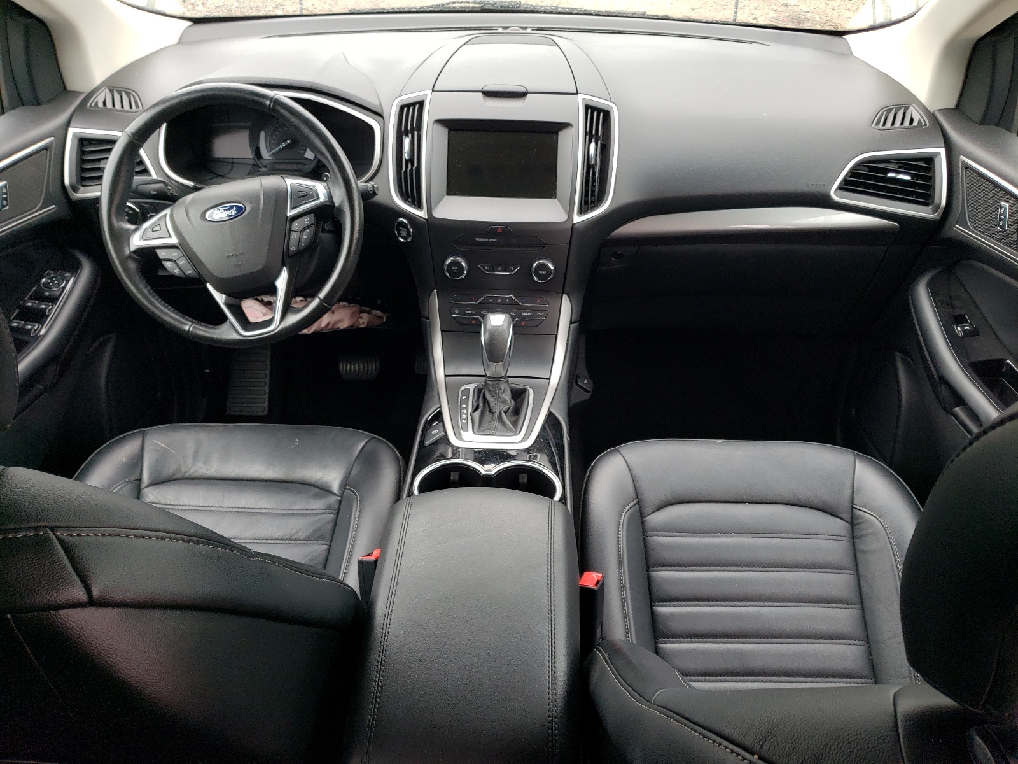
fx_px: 765
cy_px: 382
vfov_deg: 53.1
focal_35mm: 26
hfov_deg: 67.3
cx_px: 509
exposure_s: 1/143
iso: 50
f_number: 1.5
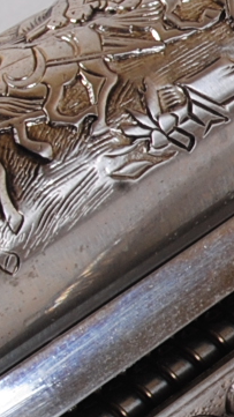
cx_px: 688
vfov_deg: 8.5
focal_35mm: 253
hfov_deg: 4.6
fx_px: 2791
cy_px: 217
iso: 100
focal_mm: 30
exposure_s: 1/125
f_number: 14
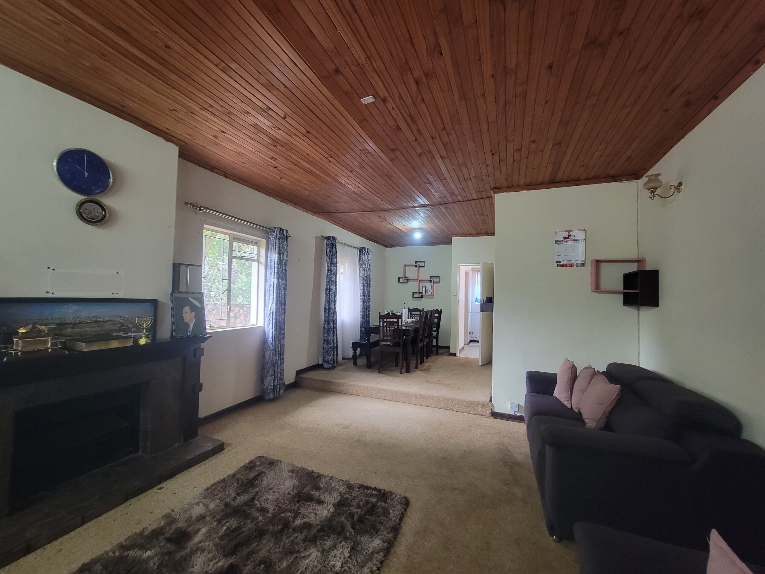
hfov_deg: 106.2
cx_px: 382
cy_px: 287
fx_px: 287
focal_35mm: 13
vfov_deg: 89.9
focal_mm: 2.2
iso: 500
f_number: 2.2
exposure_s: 1/30
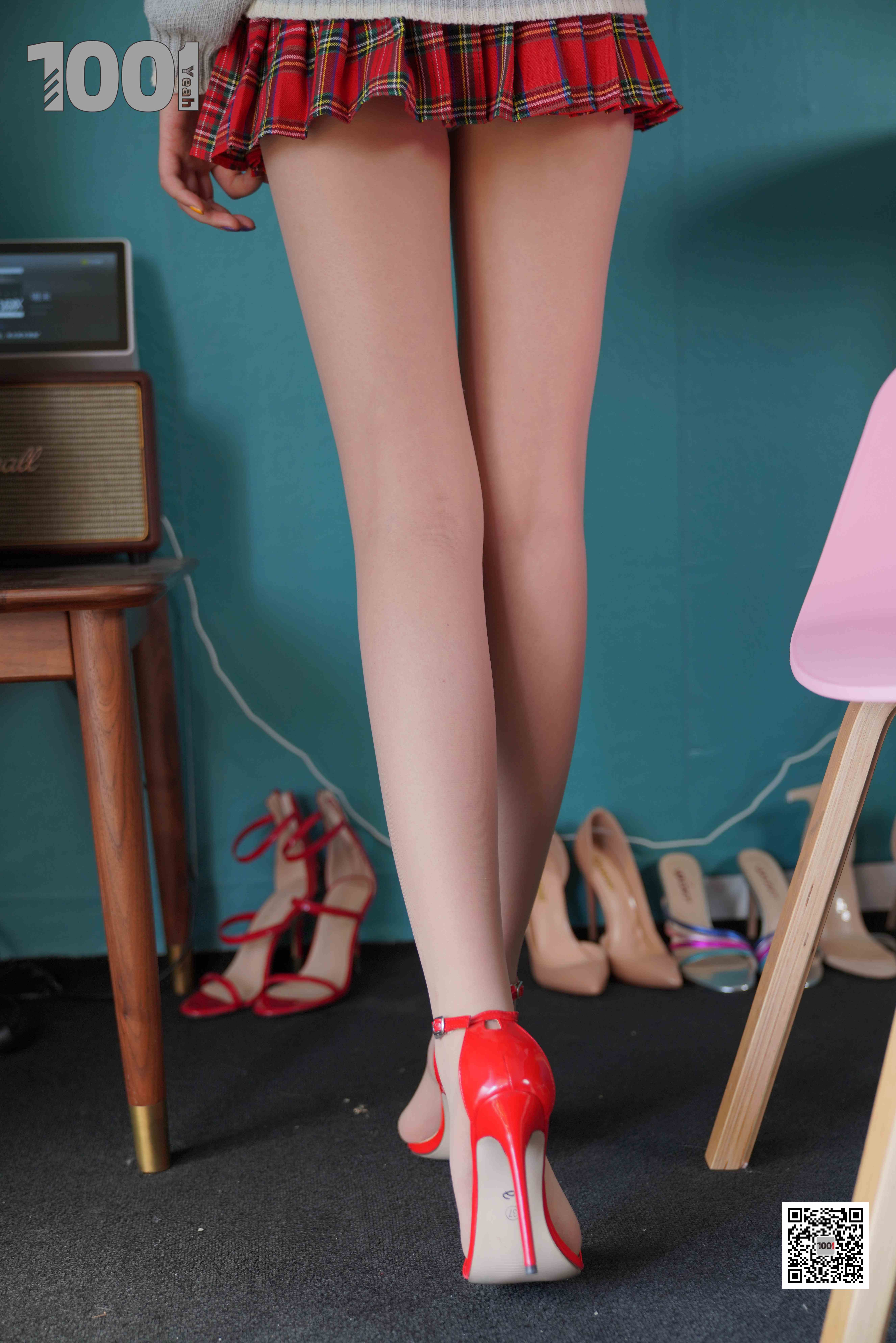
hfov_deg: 31.2
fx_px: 1605
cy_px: 672
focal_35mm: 43
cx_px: 448
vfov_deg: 45.4
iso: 320
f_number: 2.8
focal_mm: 43
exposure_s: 1/200
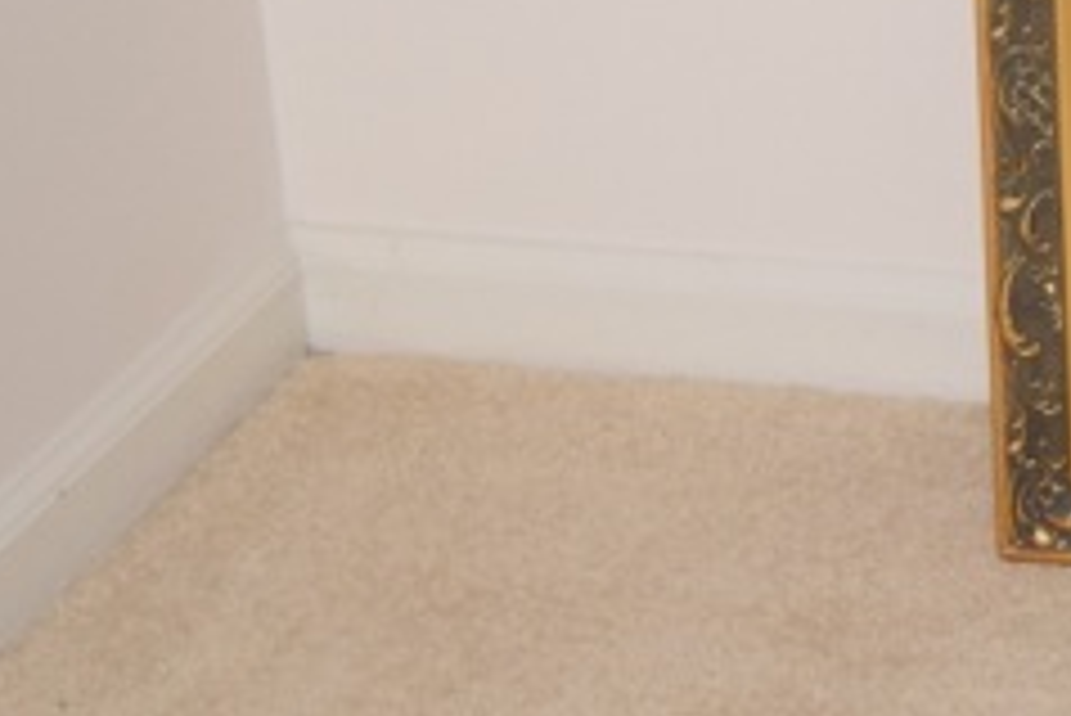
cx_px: 1692
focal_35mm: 252
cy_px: -655
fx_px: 7501
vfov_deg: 5.4
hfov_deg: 8.0
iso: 800
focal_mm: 40
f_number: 4.8
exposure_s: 1/60
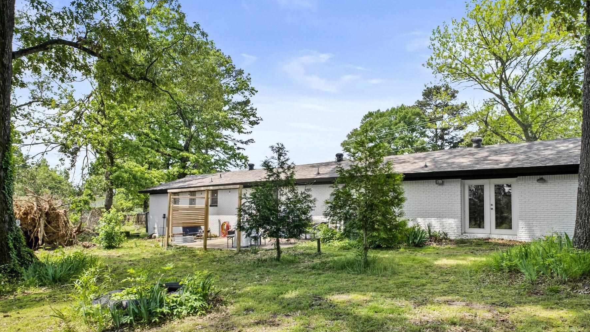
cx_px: 320
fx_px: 344
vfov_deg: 51.2
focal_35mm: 22
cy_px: 195
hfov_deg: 81.0
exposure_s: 1/250
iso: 400
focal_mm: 10
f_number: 4.5
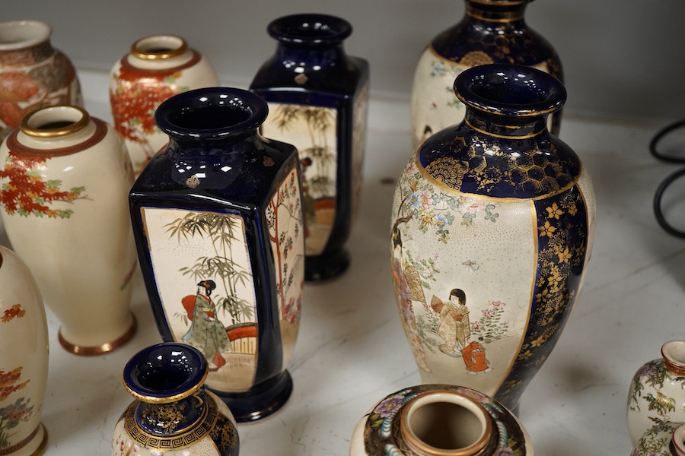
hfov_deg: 43.6
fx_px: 856
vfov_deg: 29.9
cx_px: 342
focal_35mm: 45
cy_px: 228
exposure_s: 1/160
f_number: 5
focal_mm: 30
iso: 1250
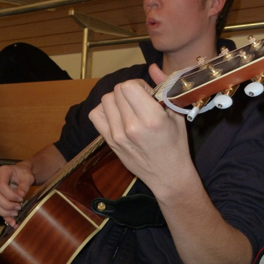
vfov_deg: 30.0
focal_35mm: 57
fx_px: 492
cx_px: 133
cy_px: 123
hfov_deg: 30.0
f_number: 3.8
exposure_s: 1/30
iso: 400
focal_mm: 7.9
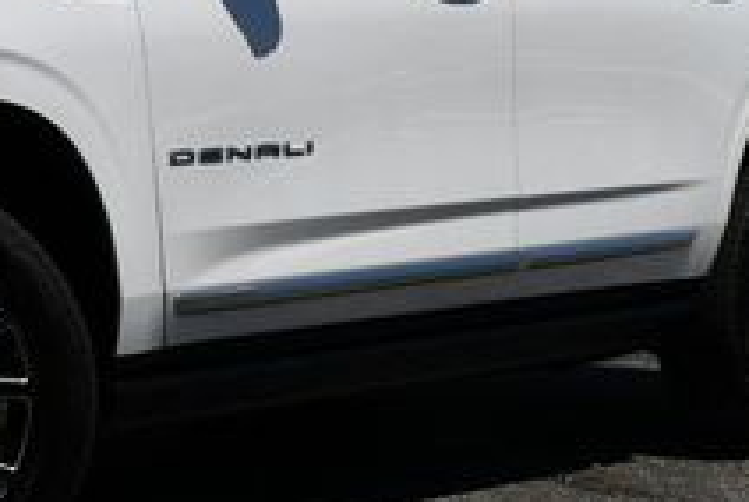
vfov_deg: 10.3
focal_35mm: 133
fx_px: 2771
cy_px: 35
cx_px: -46
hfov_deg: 15.1
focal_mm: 22
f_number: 10
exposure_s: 1/400
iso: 100
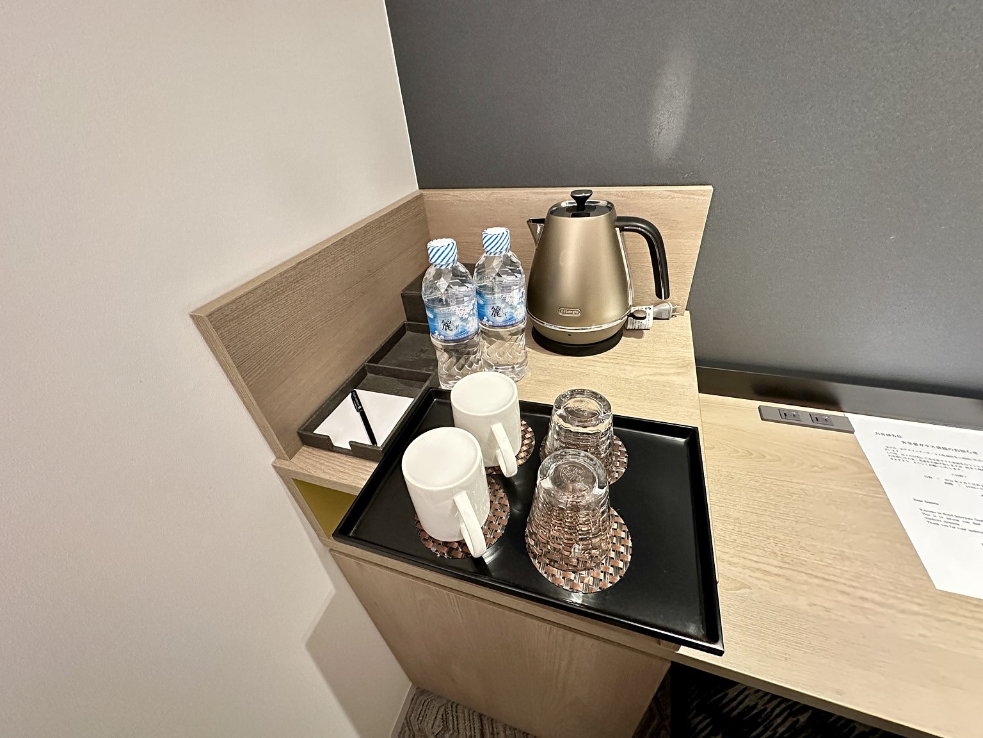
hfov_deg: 102.1
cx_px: 492
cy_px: 369
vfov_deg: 85.7
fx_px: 398
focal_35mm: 14
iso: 1600
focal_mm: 2.22
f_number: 2.2
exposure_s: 1/40
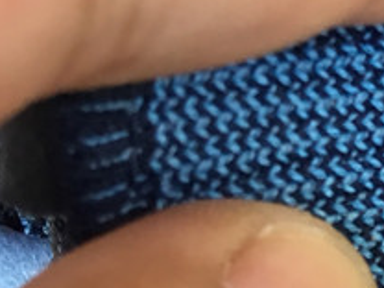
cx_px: 738
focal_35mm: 134
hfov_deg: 13.0
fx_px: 1486
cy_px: 261
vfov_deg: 11.0
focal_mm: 3.3
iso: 25
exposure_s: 1/33
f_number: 2.4
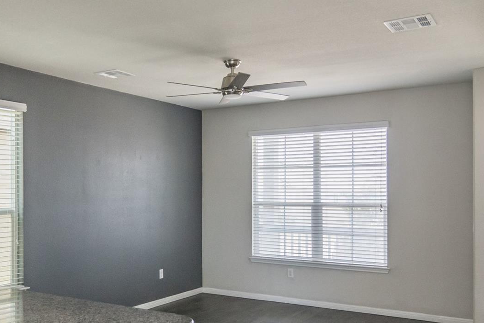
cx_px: 171
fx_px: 471
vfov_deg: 37.0
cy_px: 239
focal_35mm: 35
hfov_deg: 53.6
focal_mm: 12
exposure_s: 1/250
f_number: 4
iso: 500
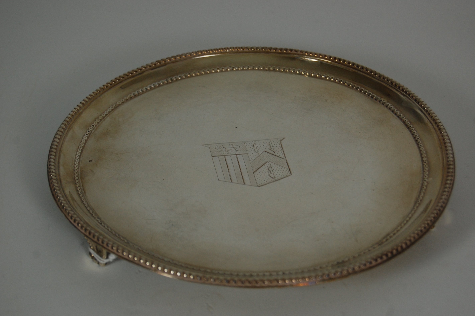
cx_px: 249
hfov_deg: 23.3
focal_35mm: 88
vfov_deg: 15.6
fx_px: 1154
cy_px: 165
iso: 360
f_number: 5.6
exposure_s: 1/125
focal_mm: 55
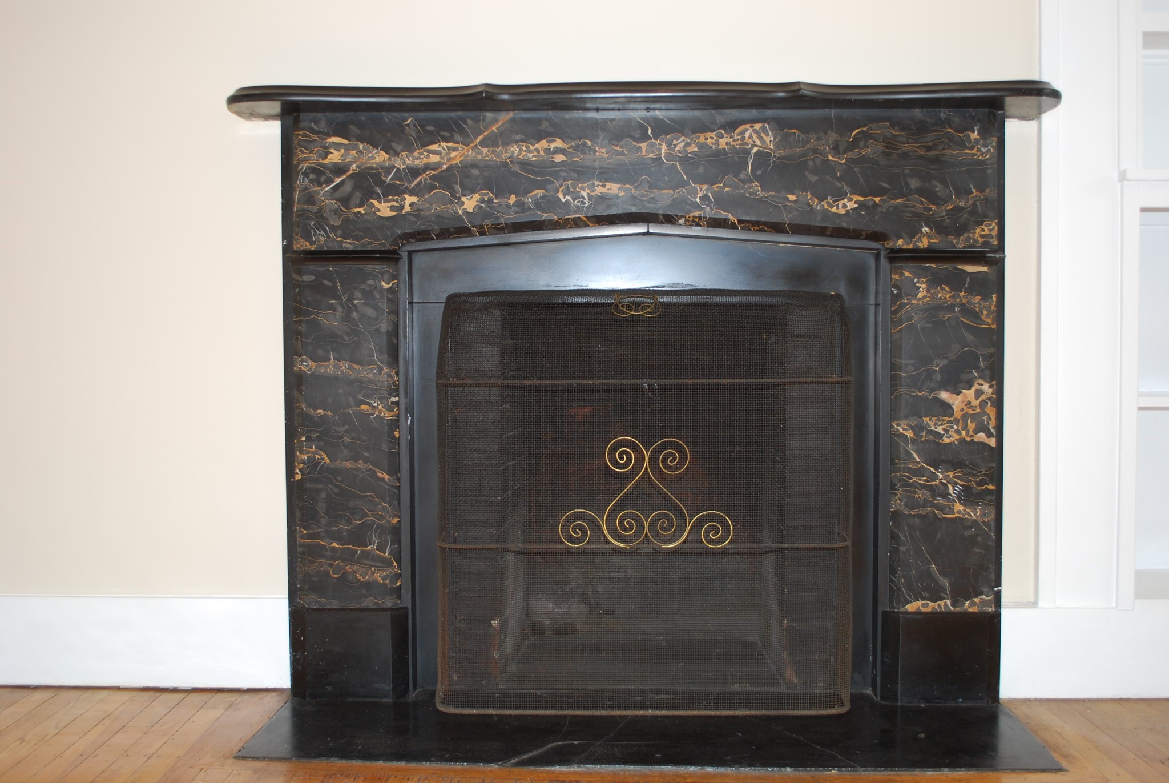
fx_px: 1170
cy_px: 392
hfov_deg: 53.1
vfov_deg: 37.0
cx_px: 584
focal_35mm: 36
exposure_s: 1/60
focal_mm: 24
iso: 200
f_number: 4.2
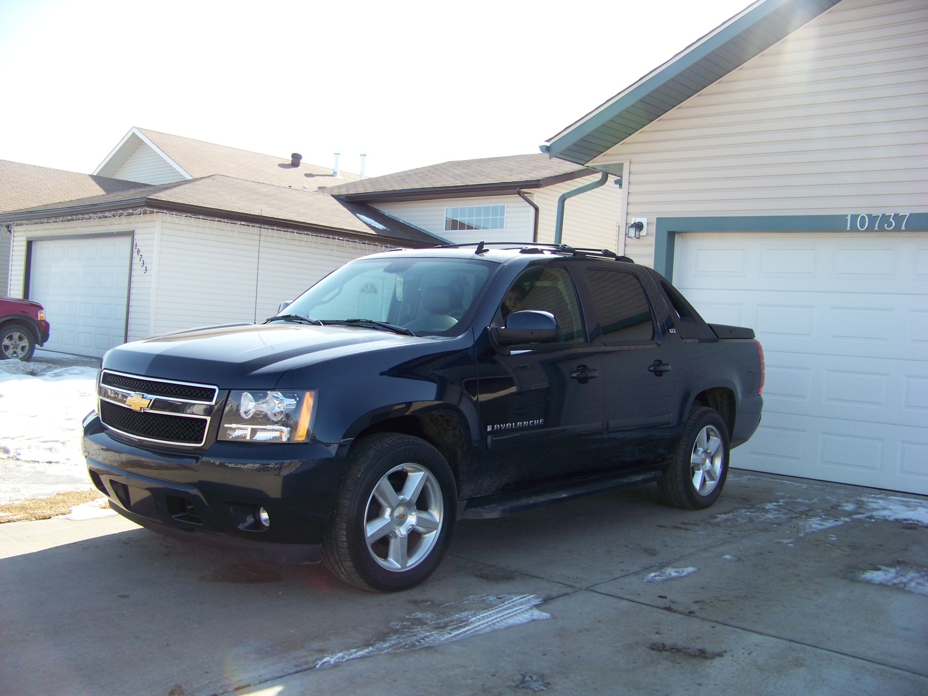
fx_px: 965
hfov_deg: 51.4
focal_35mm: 36
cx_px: 464
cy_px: 348
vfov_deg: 39.7
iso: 72
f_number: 2.8
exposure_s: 1/400
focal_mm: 5.85
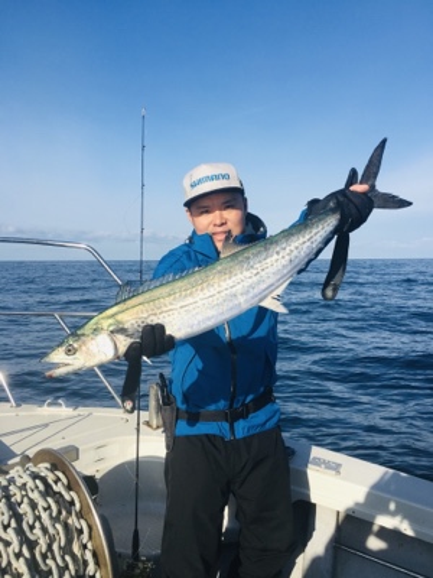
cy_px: 289
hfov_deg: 48.2
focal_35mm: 29
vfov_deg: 61.7
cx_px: 216
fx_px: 484
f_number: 2.2
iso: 25
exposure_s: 1/1672
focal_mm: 4.15
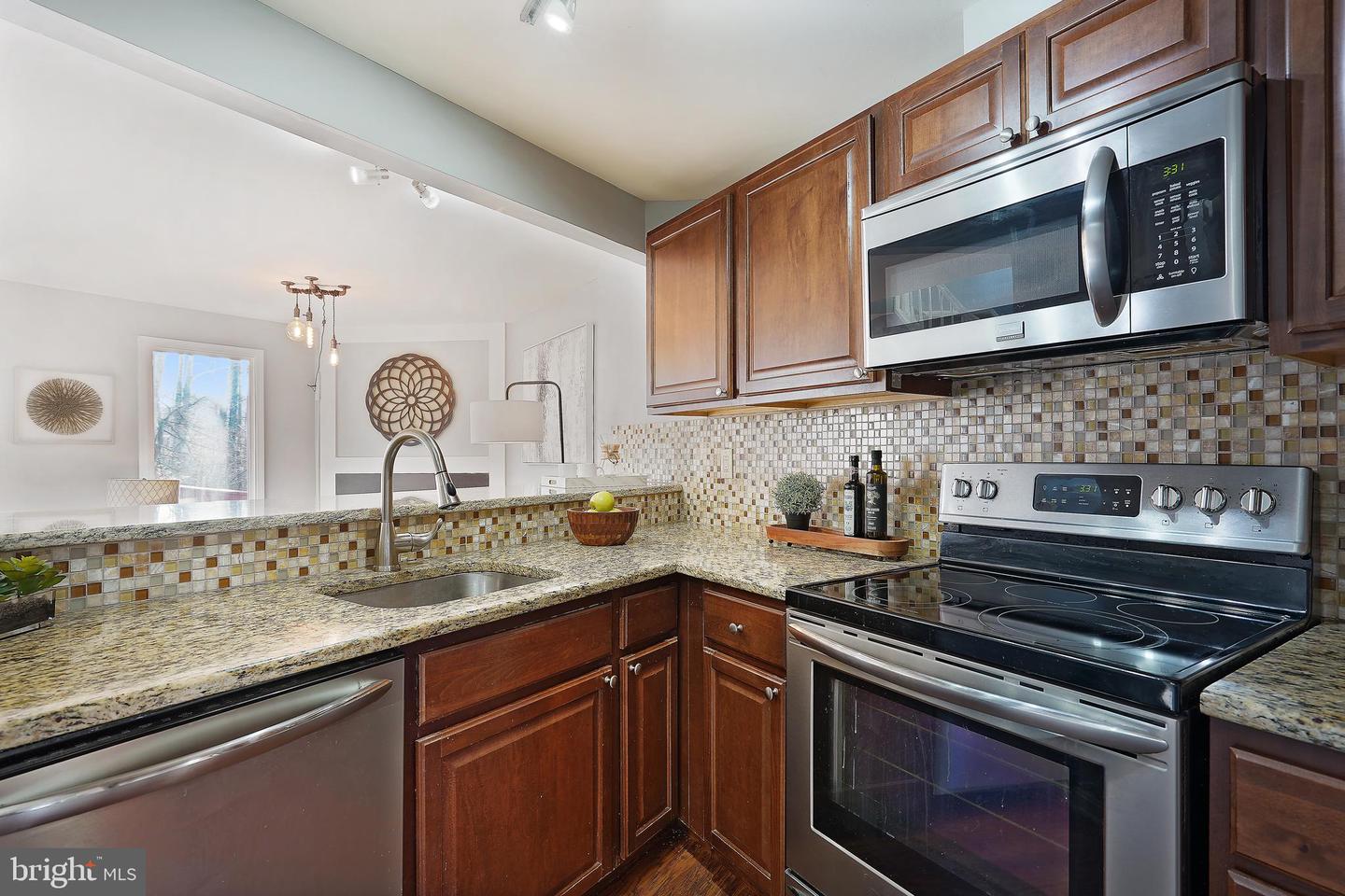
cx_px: 672
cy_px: 448
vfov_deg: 73.7
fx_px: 598
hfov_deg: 96.7
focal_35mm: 16
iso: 100
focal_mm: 16
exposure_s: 1/1.67
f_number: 8
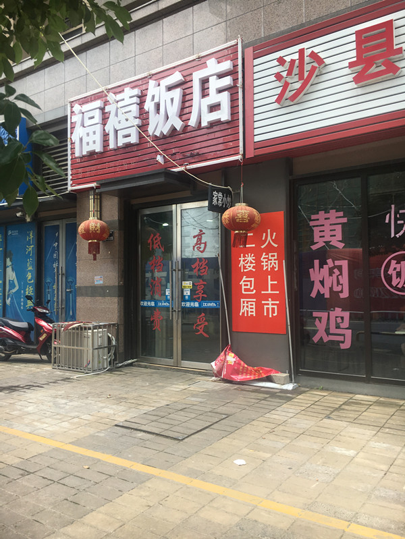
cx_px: 202
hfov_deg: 48.3
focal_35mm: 29
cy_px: 270
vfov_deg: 61.6
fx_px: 452
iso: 25
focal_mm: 4.15
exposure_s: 1/218
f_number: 2.2
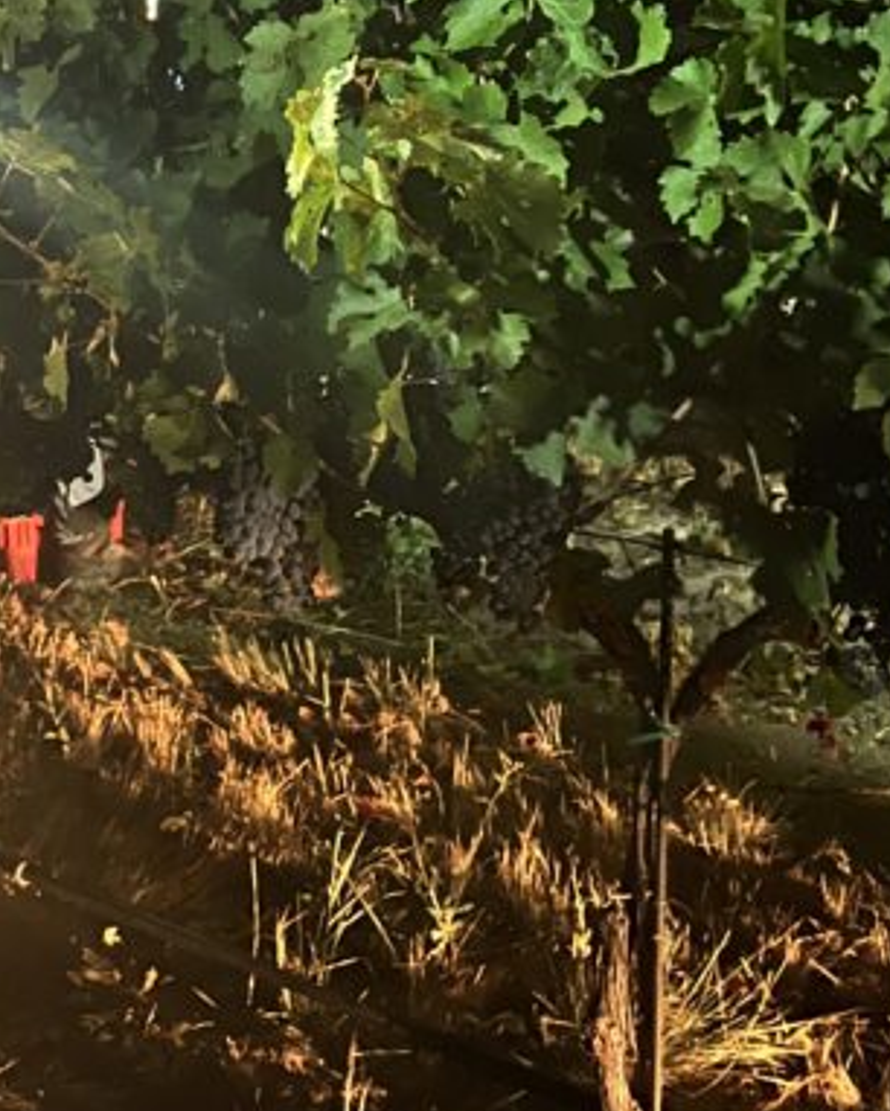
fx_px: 2237
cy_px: 180
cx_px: -3
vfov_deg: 27.2
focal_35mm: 68
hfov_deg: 21.7
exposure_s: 1/15
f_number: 1.5
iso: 2000
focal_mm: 5.7
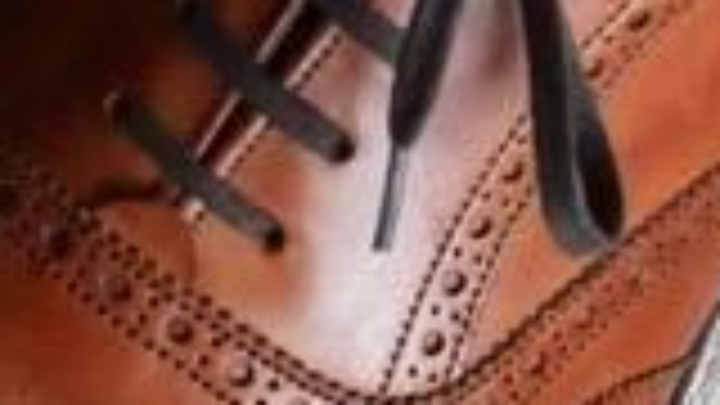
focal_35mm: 489
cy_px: -106
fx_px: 9336
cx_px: -220
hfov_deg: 4.4
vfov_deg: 2.5
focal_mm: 42
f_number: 3.9
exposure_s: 1/100
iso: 800
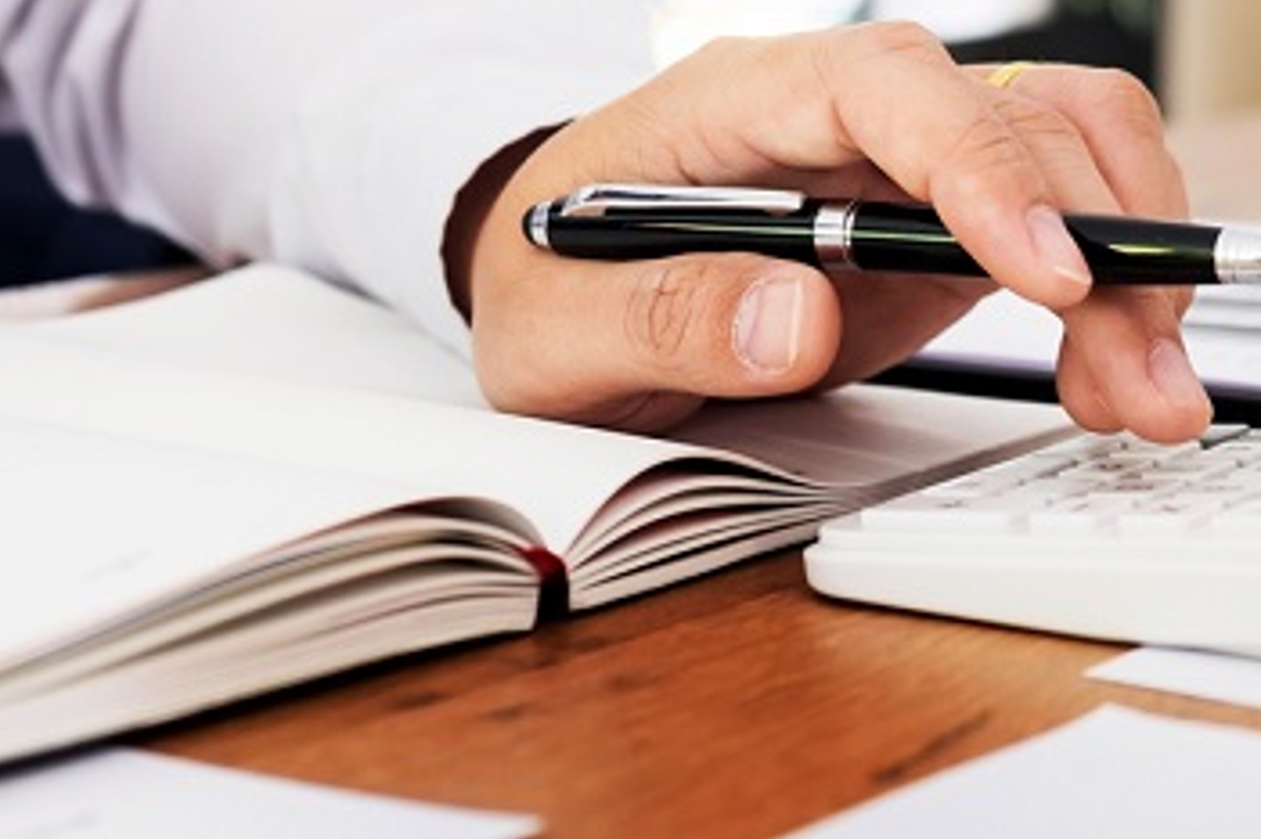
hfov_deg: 23.6
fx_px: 3011
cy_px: 40
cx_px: 476
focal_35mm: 86
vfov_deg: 15.6
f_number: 3.2
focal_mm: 28.9
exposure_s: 1/60
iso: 320
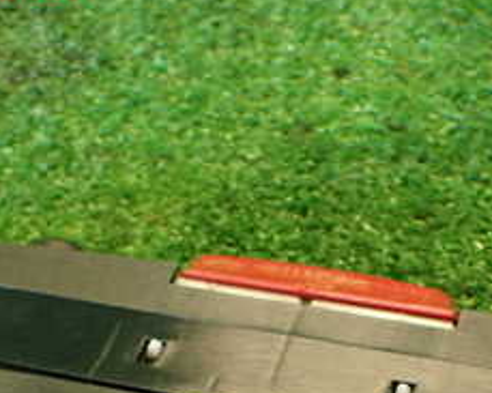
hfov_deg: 23.2
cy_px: 440
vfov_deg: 18.0
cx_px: 331
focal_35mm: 82
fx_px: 1194
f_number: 2.4
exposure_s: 1/30
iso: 320
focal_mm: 5.79
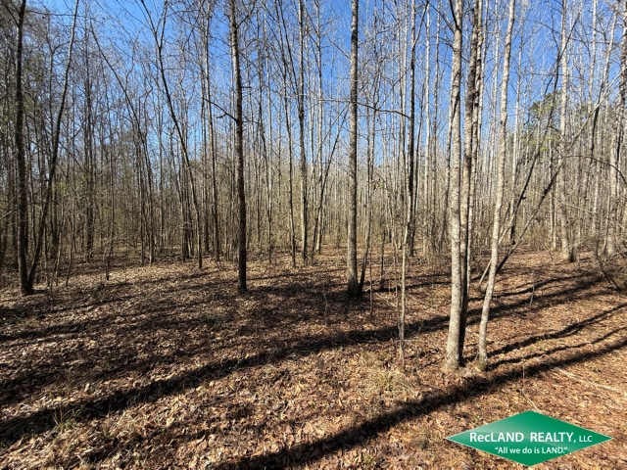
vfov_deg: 85.7
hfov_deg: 102.1
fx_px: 254
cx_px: 314
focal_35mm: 14
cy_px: 235
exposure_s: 1/672
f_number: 2.2
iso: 50
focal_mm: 2.22
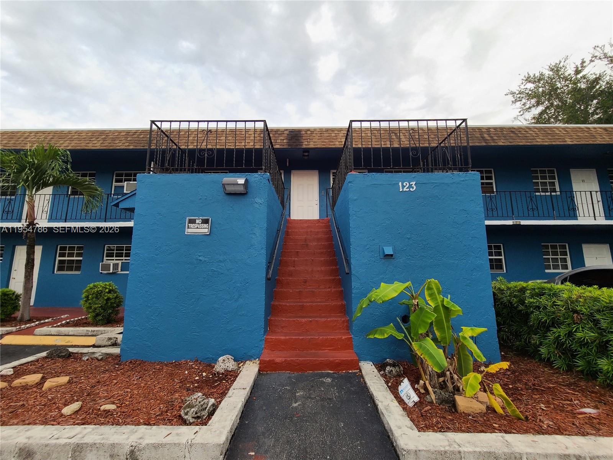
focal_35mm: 13
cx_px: 306
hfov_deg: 106.2
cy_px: 230
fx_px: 230
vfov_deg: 89.9
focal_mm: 2.2
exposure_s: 1/119
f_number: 2.2
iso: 100
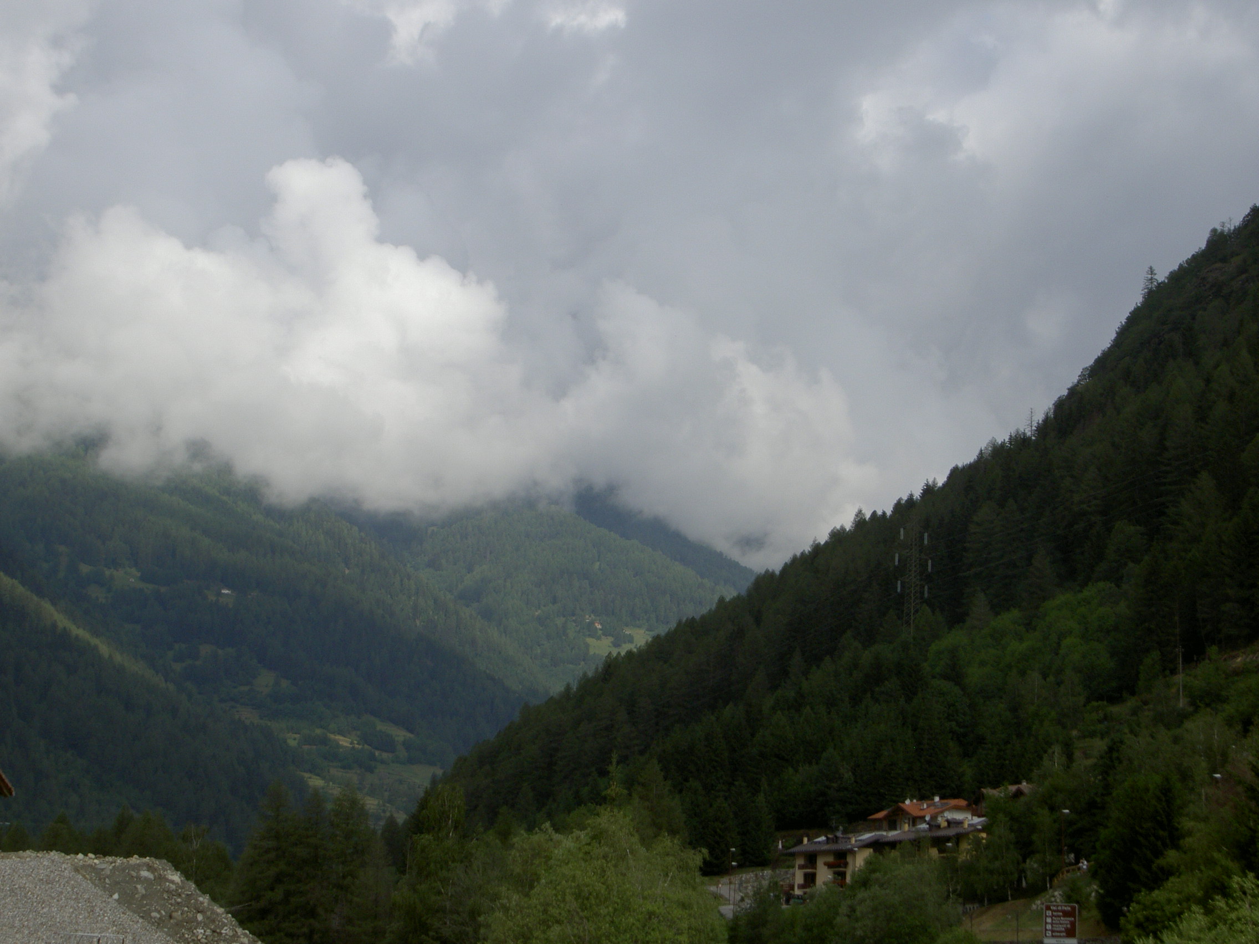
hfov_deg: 23.3
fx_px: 3055
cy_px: 472
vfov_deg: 17.6
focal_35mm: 84
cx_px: 630
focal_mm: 17.4
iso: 50
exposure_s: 1/400
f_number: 6.8
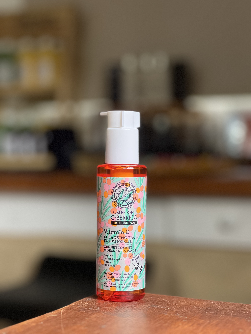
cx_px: 126
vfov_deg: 25.3
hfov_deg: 19.1
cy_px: 167
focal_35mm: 77
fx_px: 744
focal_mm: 9
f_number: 2.8
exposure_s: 1/68
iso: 250
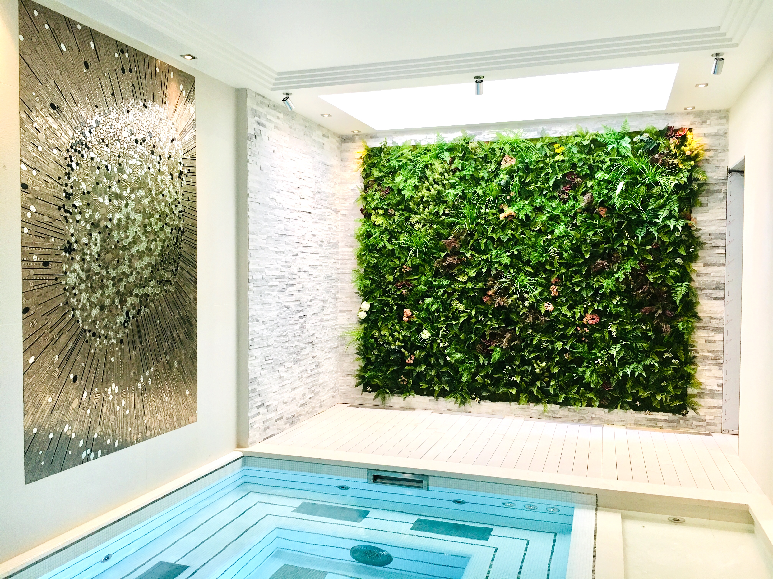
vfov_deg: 48.2
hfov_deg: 61.7
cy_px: 290
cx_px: 386
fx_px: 648
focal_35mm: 29
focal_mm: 4.15
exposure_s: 1/33
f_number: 2.2
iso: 50
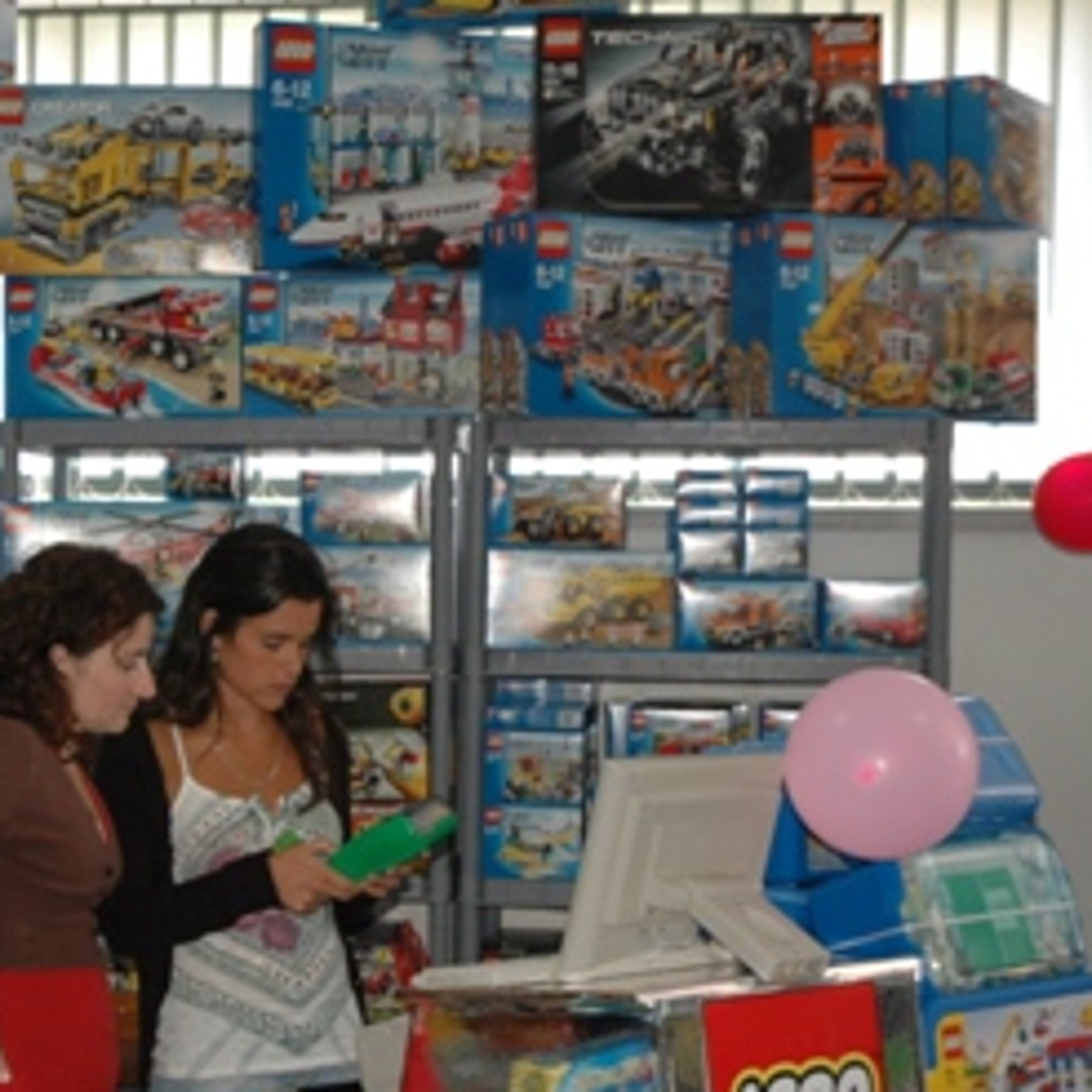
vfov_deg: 21.9
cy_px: 635
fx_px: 2820
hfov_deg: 21.7
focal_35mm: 79
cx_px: 226
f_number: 4.2
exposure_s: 1/60
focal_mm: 34
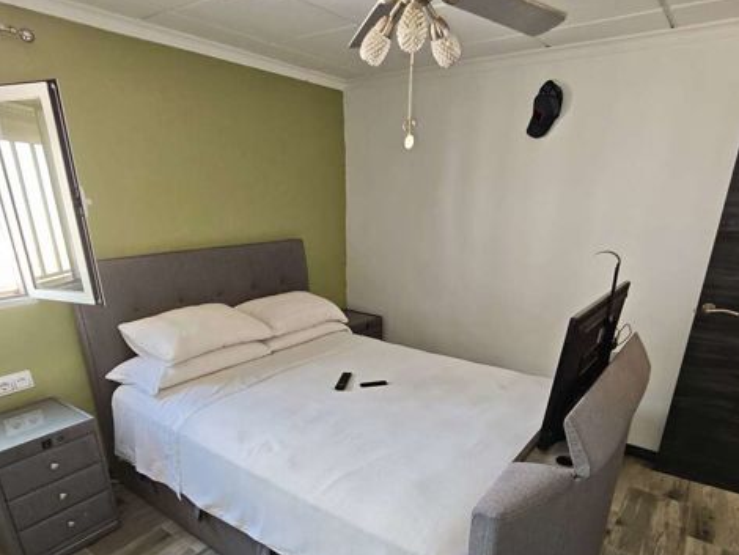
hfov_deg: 79.0
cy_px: 382
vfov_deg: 61.5
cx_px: 377
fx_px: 449
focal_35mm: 21
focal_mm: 2.16
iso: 250
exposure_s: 1/40
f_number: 2.2
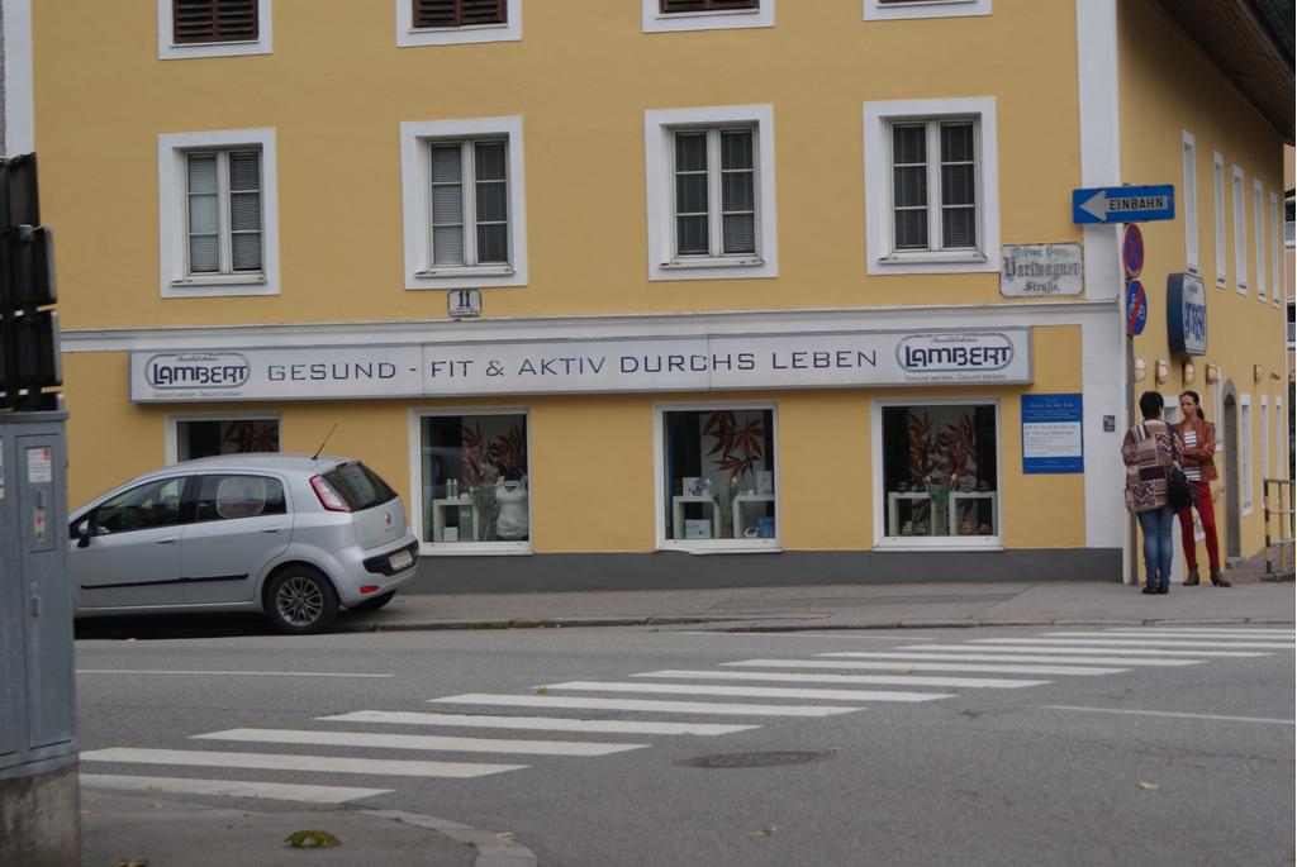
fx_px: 3787
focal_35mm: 105
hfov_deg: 19.4
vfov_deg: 13.1
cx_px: 648
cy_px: 434
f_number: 6.3
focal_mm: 70
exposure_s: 1/320
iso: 100
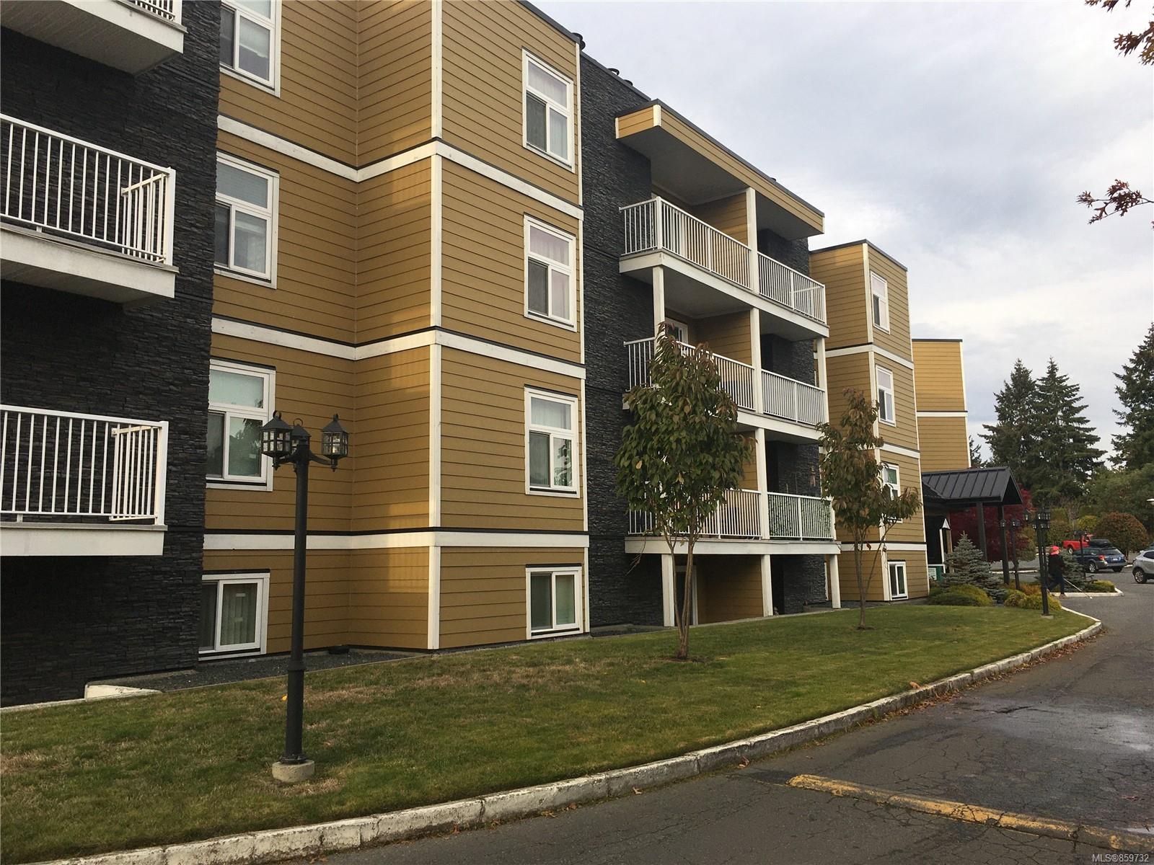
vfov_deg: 48.2
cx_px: 577
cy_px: 432
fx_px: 967
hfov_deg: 61.7
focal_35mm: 29
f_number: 2.2
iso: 25
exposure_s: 1/336
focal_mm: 4.15
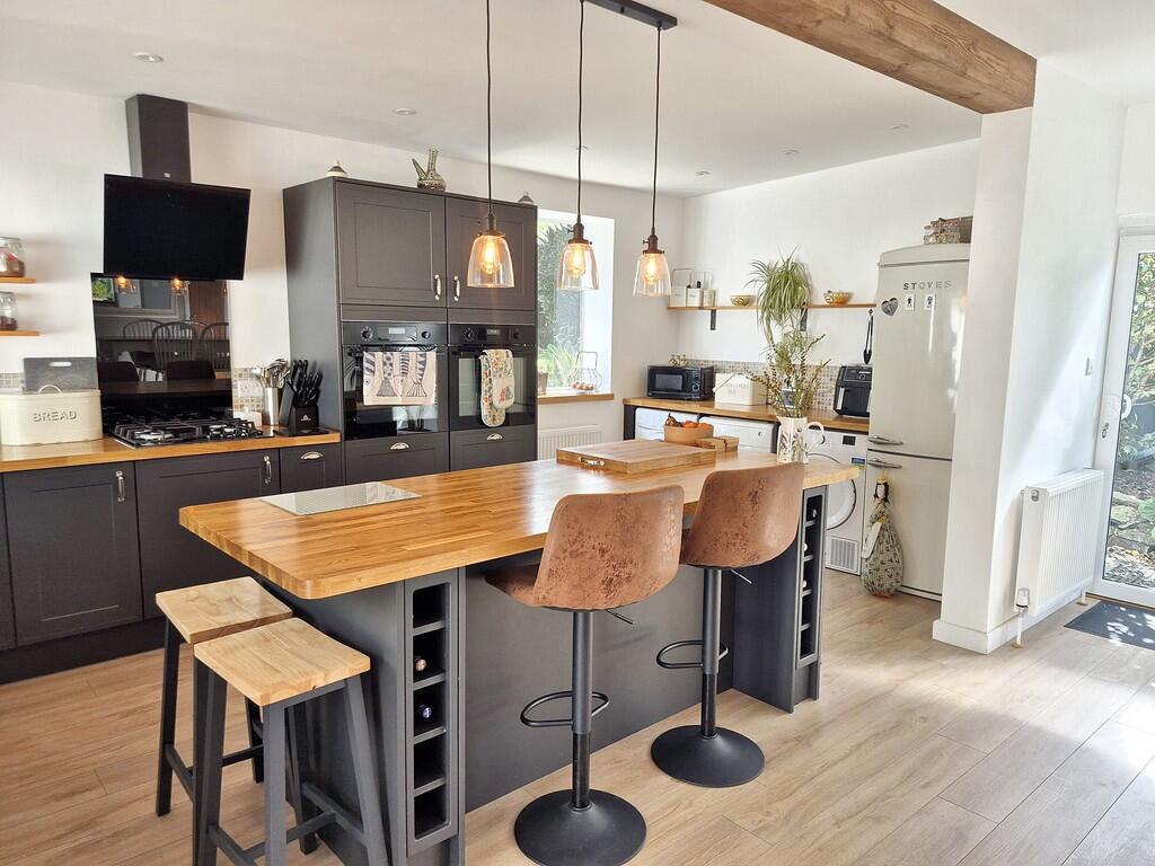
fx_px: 767
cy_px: 433
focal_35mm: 23
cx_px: 578
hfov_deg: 73.9
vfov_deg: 58.9
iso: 50
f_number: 1.8
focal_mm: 5.4
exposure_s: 1/180
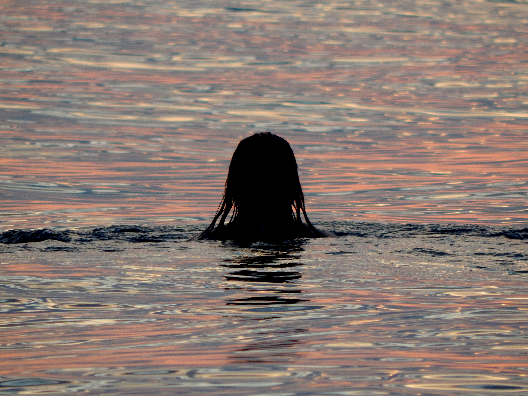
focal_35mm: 765
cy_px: 198
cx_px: 264
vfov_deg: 1.9
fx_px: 11669
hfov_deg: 2.6
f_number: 5.9
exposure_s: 1/250
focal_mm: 136
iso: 280
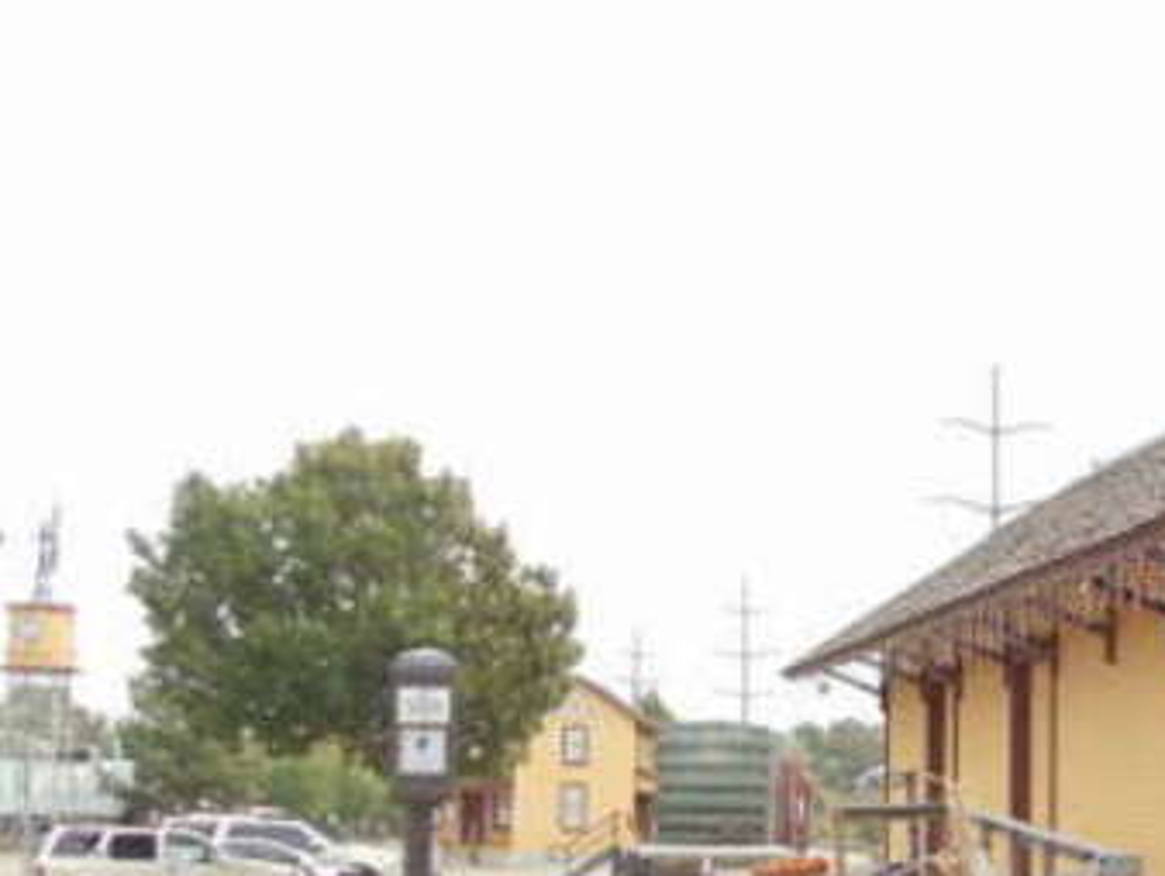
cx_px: 1320
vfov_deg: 14.1
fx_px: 3503
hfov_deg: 18.1
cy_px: 735
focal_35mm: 104
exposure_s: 1/100
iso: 200
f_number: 7.1
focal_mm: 6
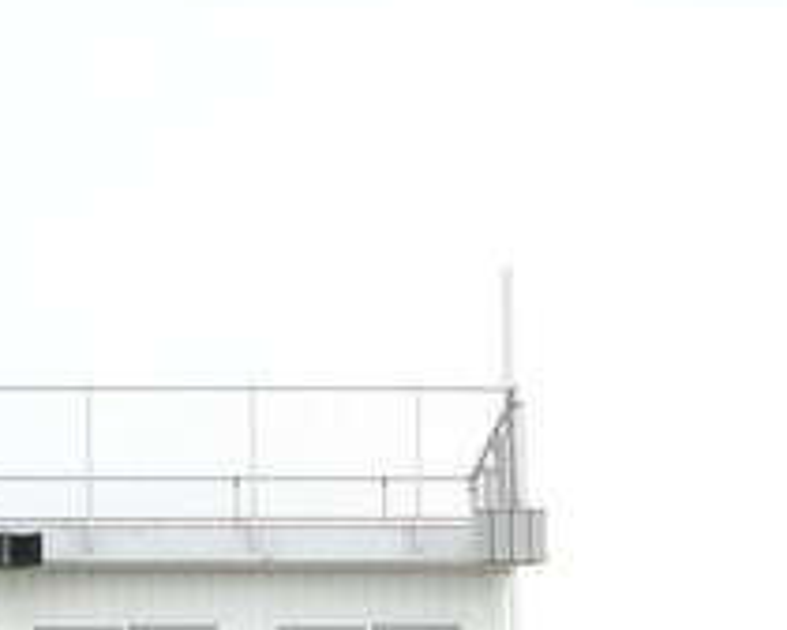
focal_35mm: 165
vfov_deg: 9.1
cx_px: 274
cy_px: 1018
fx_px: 3843
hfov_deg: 11.7
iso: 500
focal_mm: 24
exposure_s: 1/250
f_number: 11
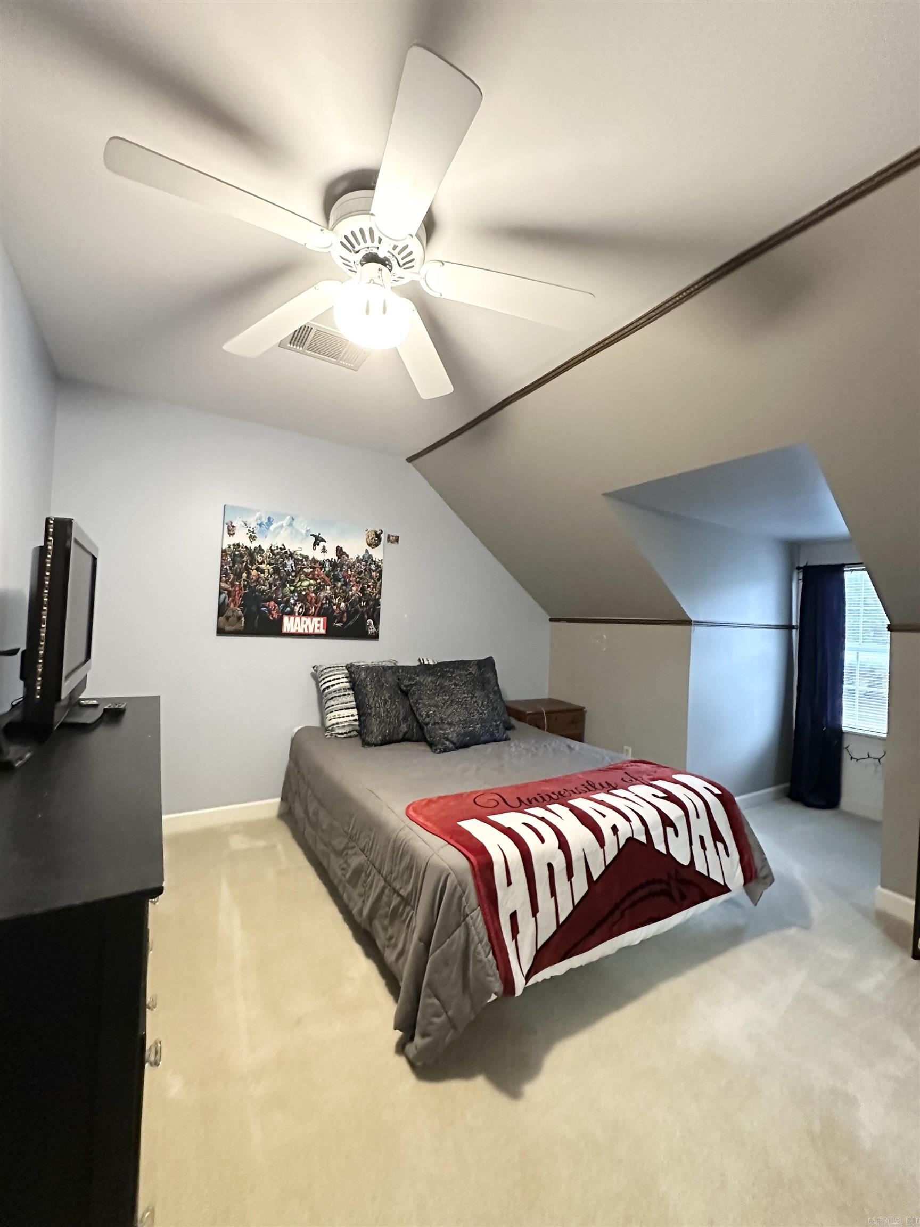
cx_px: 460
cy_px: 614
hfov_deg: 85.7
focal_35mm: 14
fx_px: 496
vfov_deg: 102.1
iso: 1000
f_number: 2.2
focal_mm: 2.22
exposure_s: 1/60
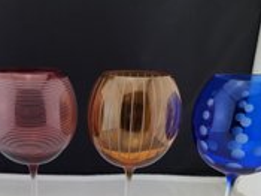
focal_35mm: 45
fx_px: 339
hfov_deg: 41.6
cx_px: 87
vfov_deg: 30.7
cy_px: 177
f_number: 1.8
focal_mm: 6.4
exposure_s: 1/218
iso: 12
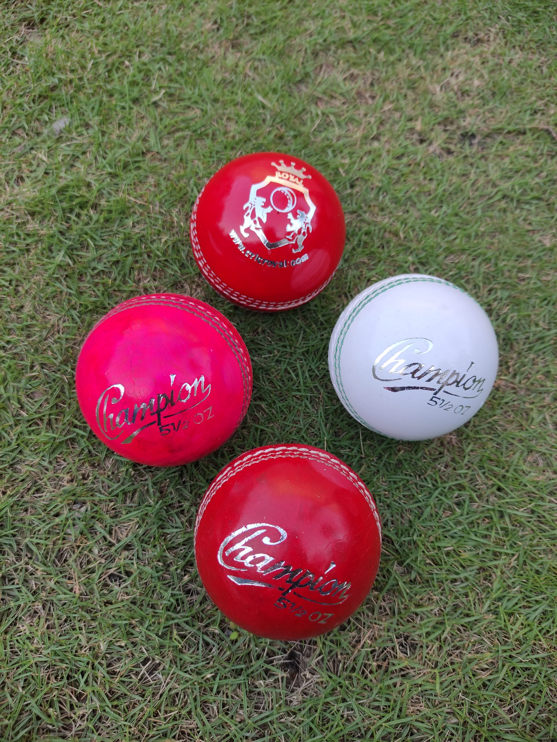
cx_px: 278
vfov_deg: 69.4
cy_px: 371
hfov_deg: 54.9
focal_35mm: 25
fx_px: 536
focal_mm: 5.43
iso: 101
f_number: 1.89
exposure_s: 1/100
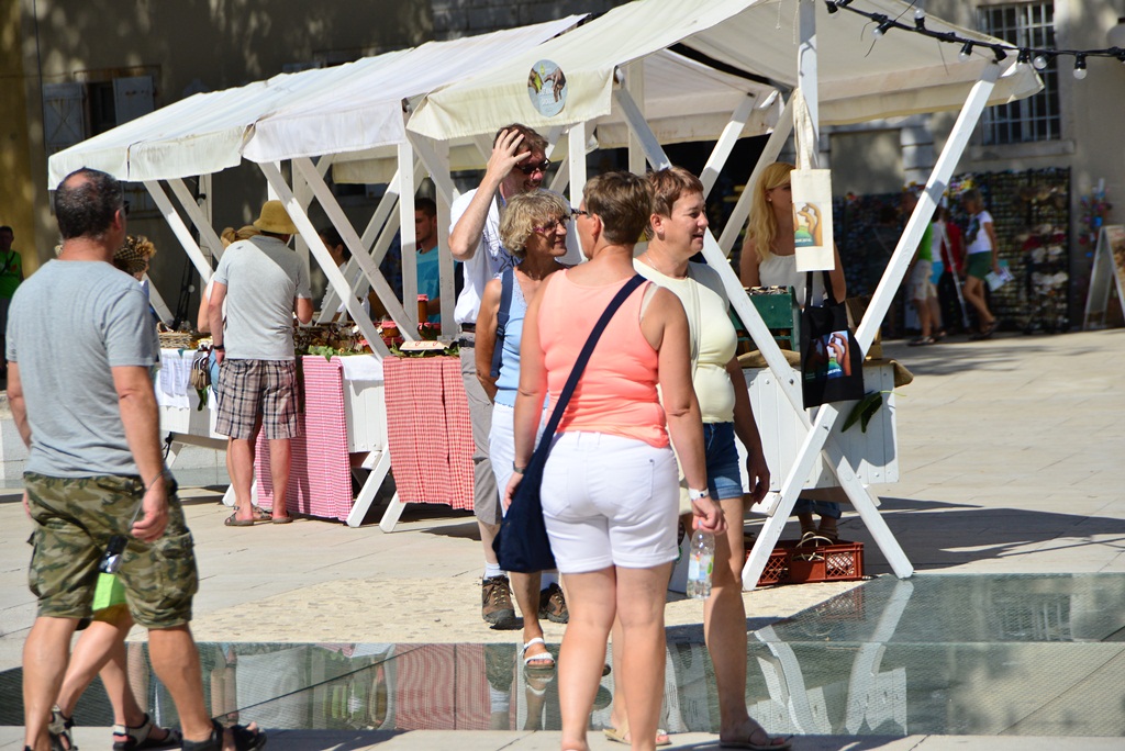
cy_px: 376
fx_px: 3752
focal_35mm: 120
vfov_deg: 11.4
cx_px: 562
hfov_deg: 17.1
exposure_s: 1/3200
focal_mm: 120
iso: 640
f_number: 7.1
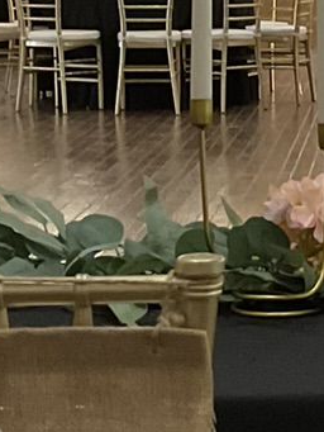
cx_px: 368
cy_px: 242
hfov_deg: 8.5
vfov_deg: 11.4
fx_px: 2170
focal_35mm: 174
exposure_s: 1/30
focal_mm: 3
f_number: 1.8
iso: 250
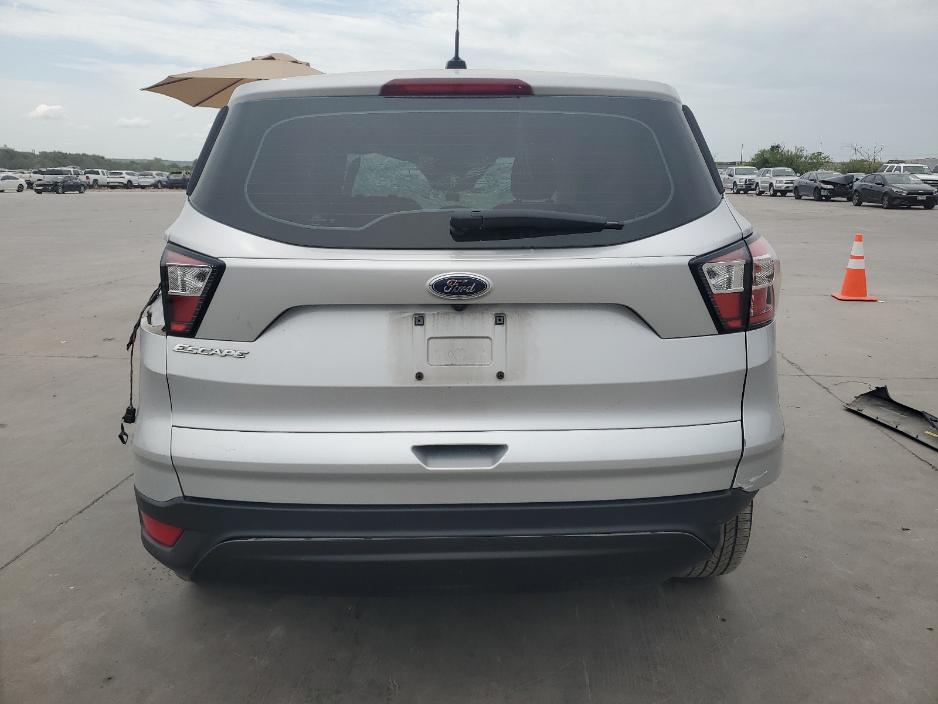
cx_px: 469
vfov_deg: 53.1
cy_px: 352
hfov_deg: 67.3
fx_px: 705
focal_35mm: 26
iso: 50
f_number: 1.5
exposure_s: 1/3333
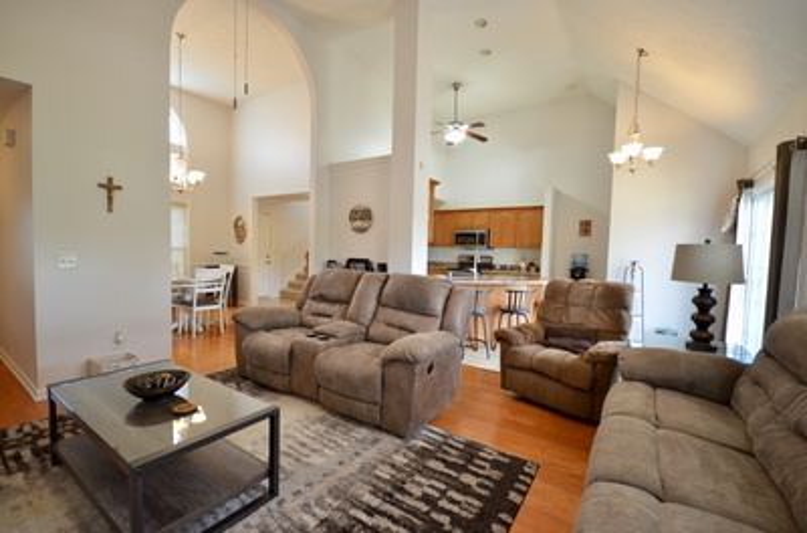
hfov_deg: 100.6
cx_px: 404
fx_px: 335
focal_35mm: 15
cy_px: 266
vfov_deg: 76.9
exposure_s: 1/40
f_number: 4
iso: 800
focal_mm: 10
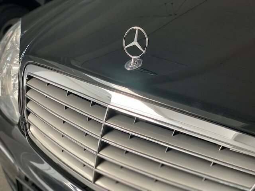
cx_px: 128
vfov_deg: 28.0
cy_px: 96
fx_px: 383
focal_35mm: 52
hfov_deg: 36.8
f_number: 2.4
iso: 125
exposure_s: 1/104
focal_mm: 6
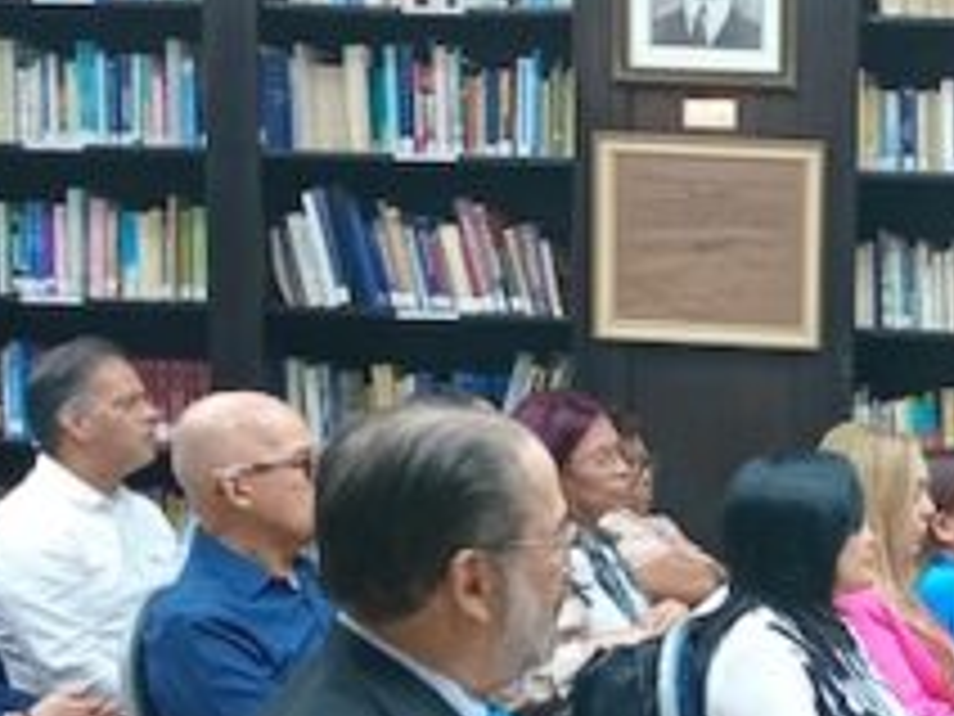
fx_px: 2150
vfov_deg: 18.2
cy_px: 795
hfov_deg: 22.9
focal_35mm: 78
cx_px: 1152
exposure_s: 1/30.3
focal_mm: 4.21
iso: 125
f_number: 1.8
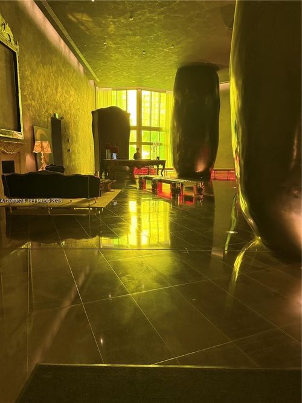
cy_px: 202
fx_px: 279
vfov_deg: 71.6
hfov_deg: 56.8
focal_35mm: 24
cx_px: 151
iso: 400
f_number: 1.78
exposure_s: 1/60
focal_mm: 6.76
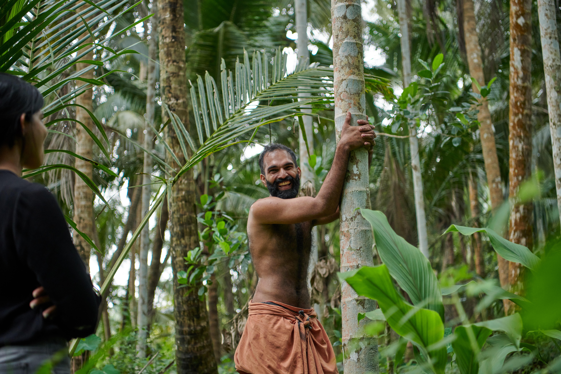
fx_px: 966
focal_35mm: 62
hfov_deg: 32.4
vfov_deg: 21.9
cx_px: 280
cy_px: 187
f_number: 2.8
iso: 400
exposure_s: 1/500
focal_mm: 62
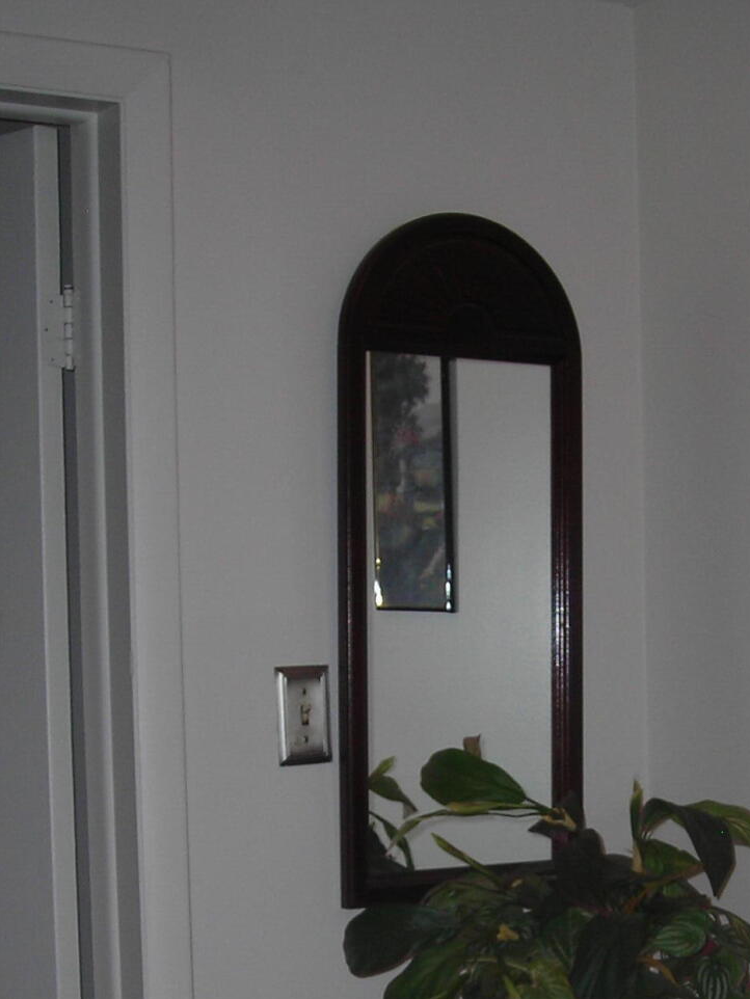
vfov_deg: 23.9
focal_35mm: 79
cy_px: 939
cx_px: 478
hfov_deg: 18.6
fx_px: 2281
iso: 54
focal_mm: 6.3
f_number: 3.2
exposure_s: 1/60.1
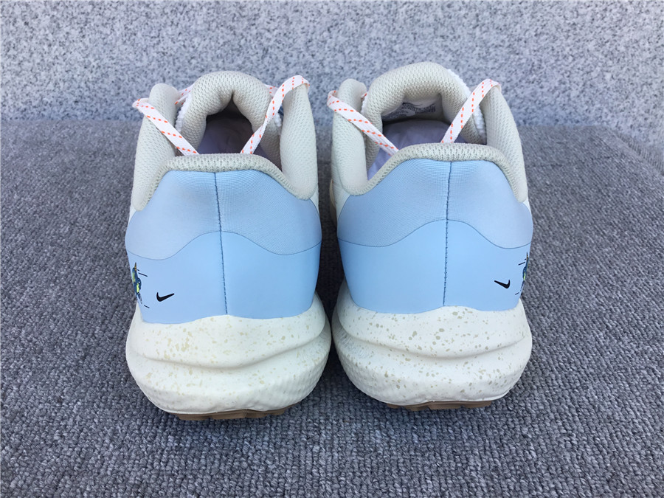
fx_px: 595
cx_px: 332
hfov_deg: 58.4
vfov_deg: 45.4
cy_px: 249
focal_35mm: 31
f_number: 2.4
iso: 25
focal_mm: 3.3
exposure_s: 1/173
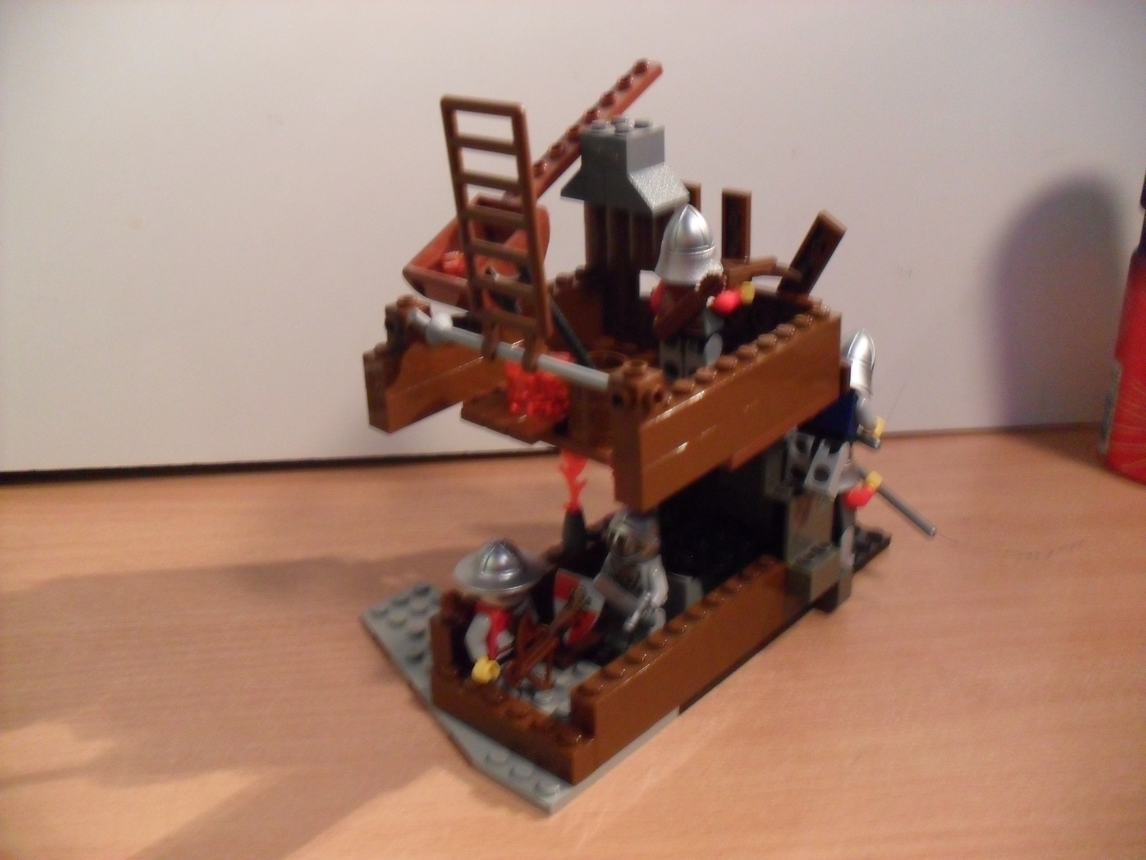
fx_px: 1159
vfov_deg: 40.7
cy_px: 430
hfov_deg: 52.6
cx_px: 573
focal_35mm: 35
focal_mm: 6.3
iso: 400
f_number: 3
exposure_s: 1/6
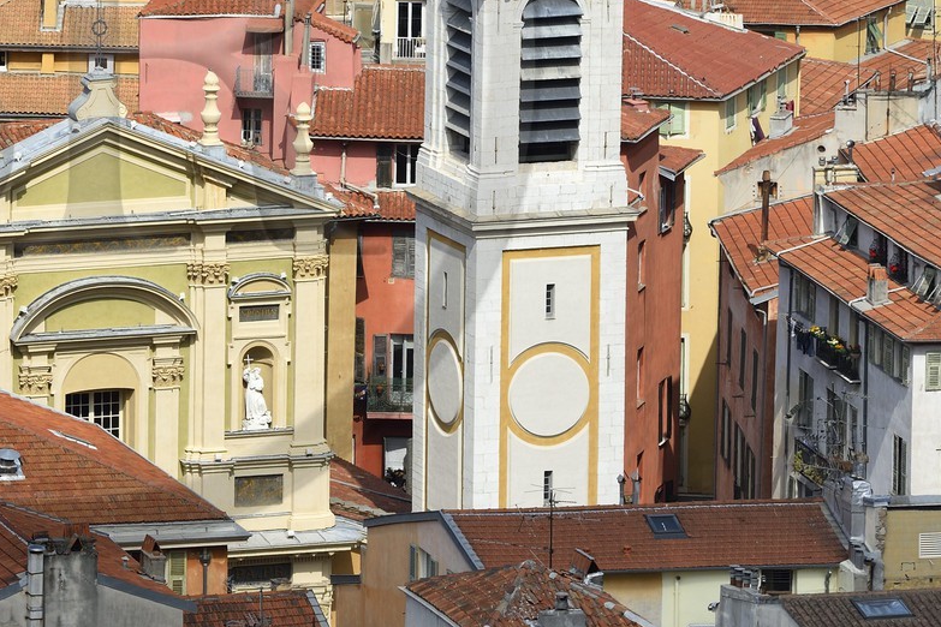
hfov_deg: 5.4
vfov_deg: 3.6
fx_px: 9880
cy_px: 59
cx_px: 38
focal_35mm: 378
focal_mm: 185
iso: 200
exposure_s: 1/250
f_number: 13
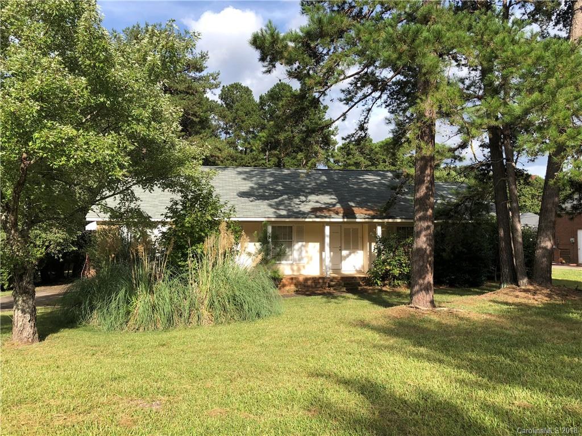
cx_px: 291
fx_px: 471
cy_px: 218
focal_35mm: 28
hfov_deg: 63.4
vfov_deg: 49.7
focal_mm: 4
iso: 20
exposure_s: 1/1116
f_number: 1.8
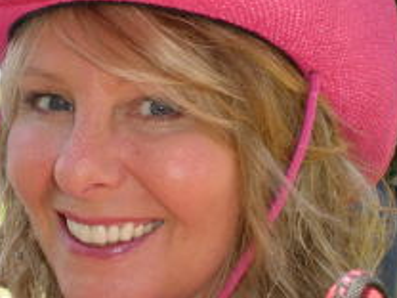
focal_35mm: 82
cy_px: 131
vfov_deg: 18.0
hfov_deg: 23.5
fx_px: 940
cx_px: 74
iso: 50
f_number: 3.1
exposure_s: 1/206
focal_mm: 6.3
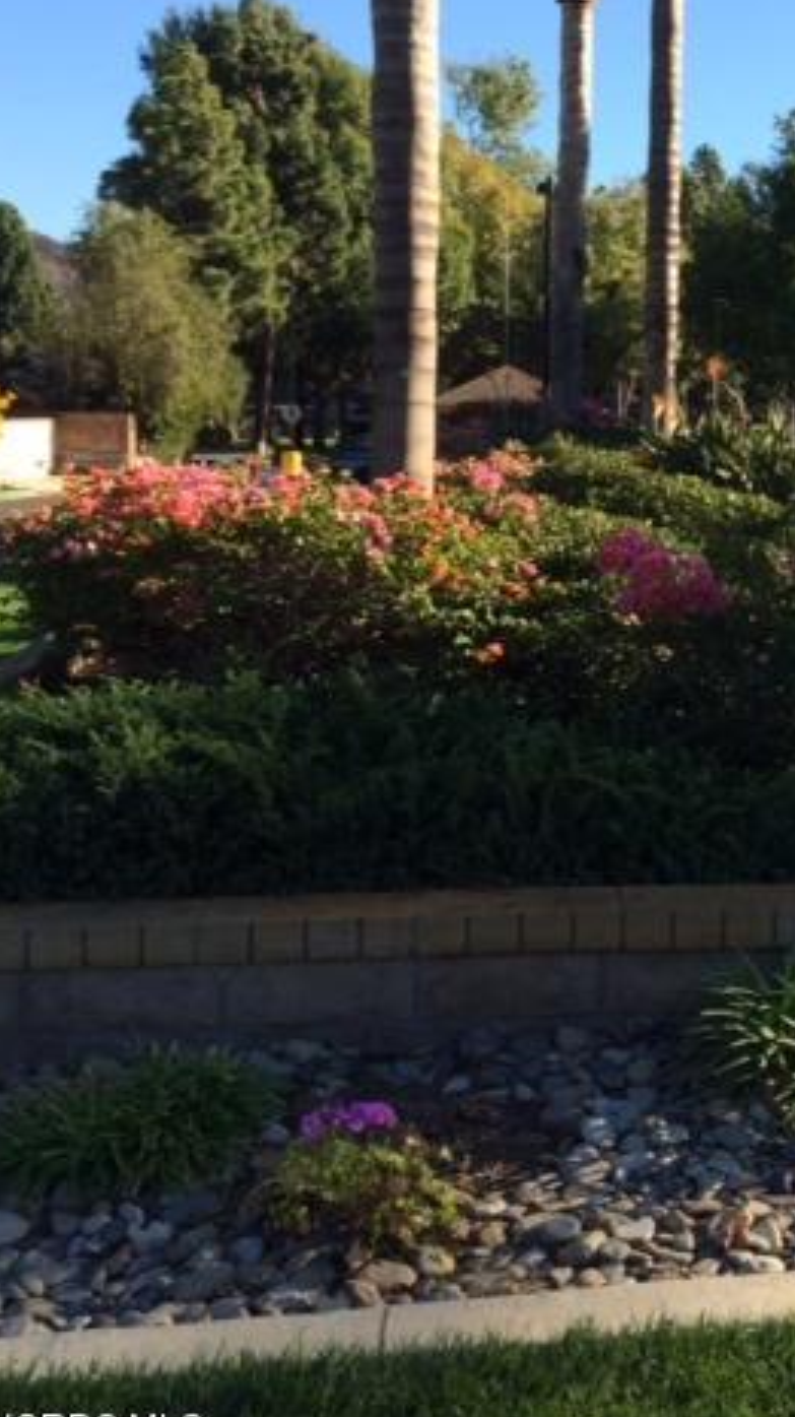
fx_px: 1689
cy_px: 527
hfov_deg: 25.7
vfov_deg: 45.1
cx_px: 701
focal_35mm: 45
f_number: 2.2
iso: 32
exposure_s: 1/1001
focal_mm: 4.12
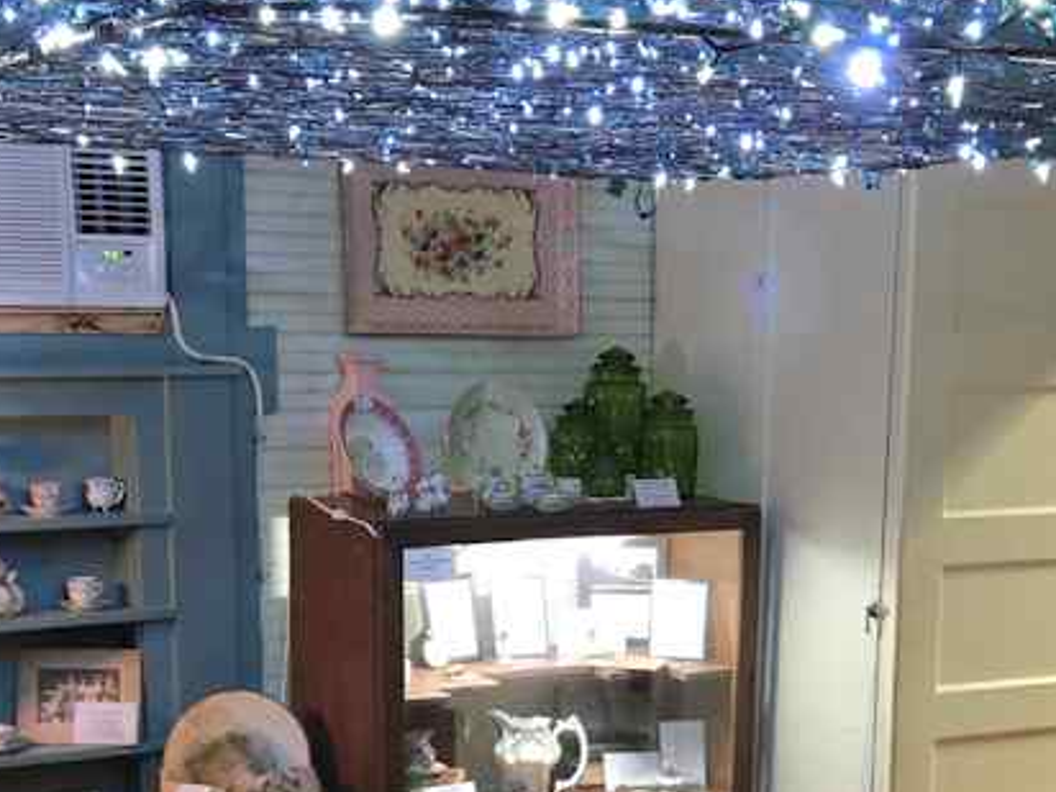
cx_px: 636
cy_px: 707
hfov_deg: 28.9
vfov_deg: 21.5
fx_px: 2044
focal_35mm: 67
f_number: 1.8
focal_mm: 5.4
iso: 1000
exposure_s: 1/120
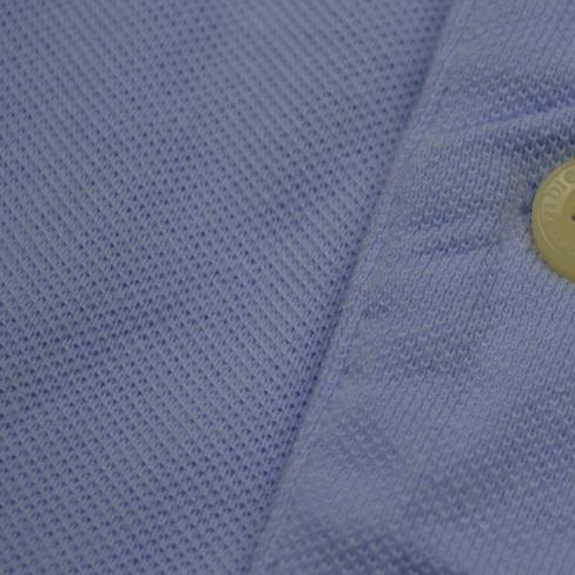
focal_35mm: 121
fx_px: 2274
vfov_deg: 14.4
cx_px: 644
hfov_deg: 14.1
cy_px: 244
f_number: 5.6
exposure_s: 1/125
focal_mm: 40
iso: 400
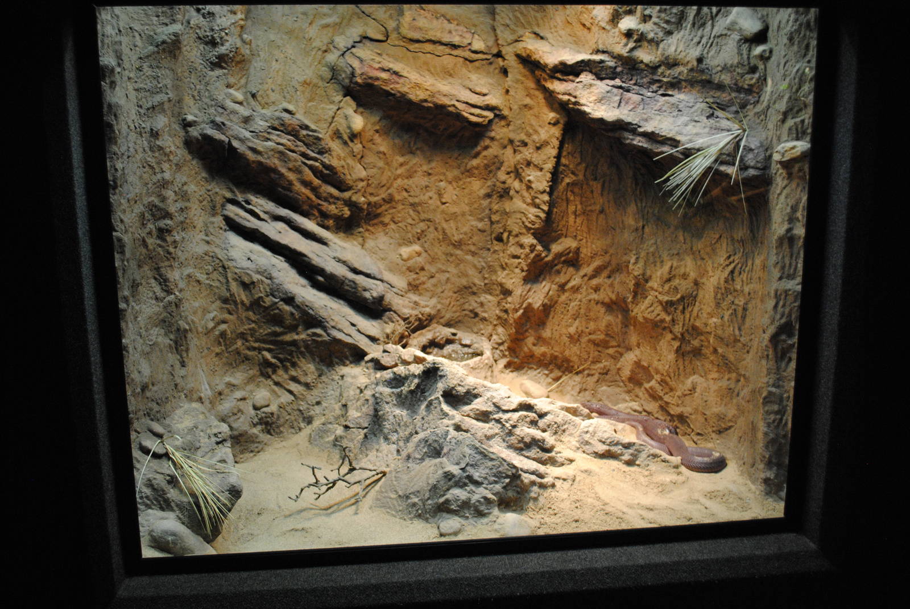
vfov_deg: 37.0
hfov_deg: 53.1
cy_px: 304
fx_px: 911
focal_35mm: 36
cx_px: 455
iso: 800
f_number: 4
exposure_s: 1/30
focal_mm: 24
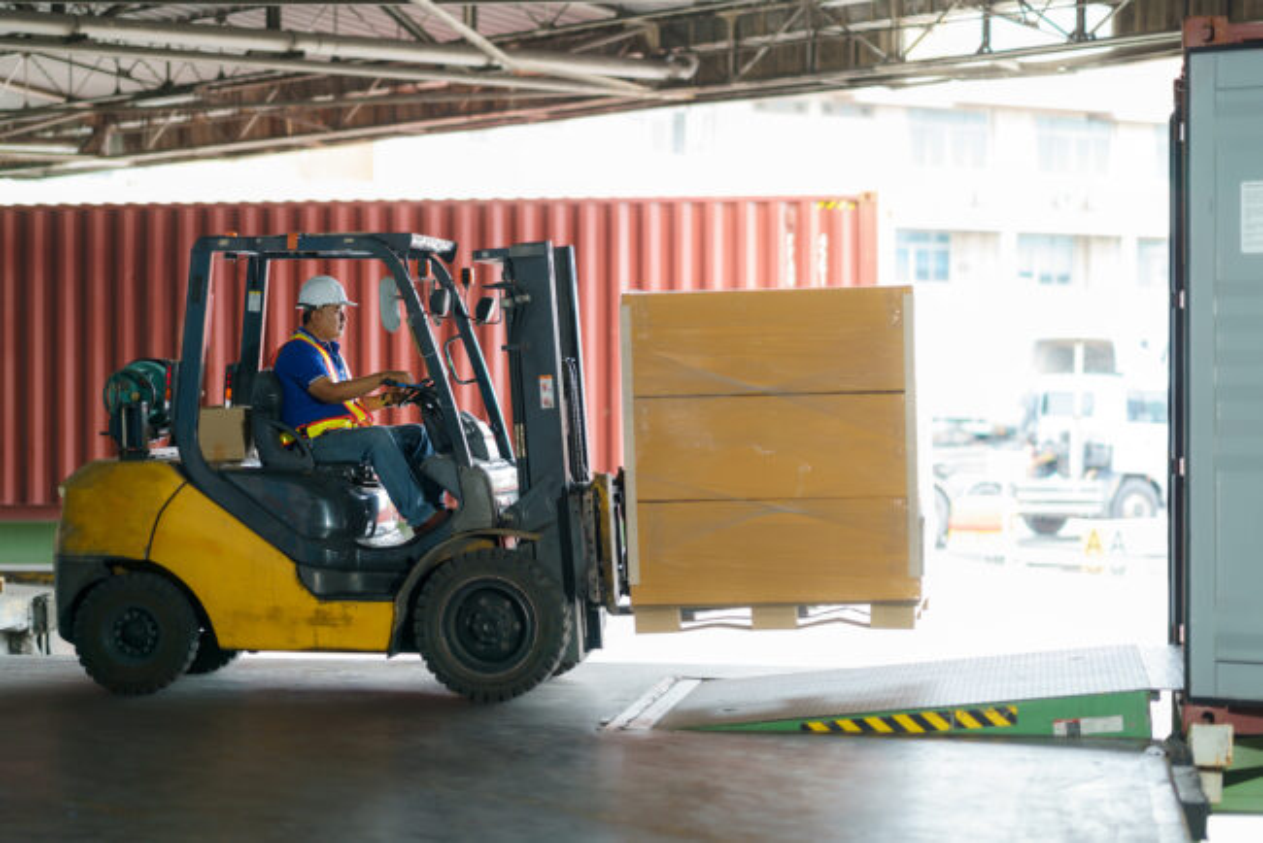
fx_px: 2983
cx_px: 632
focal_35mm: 85
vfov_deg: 16.1
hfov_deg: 23.9
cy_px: 422
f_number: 1.4
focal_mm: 85
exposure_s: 1/500
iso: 400
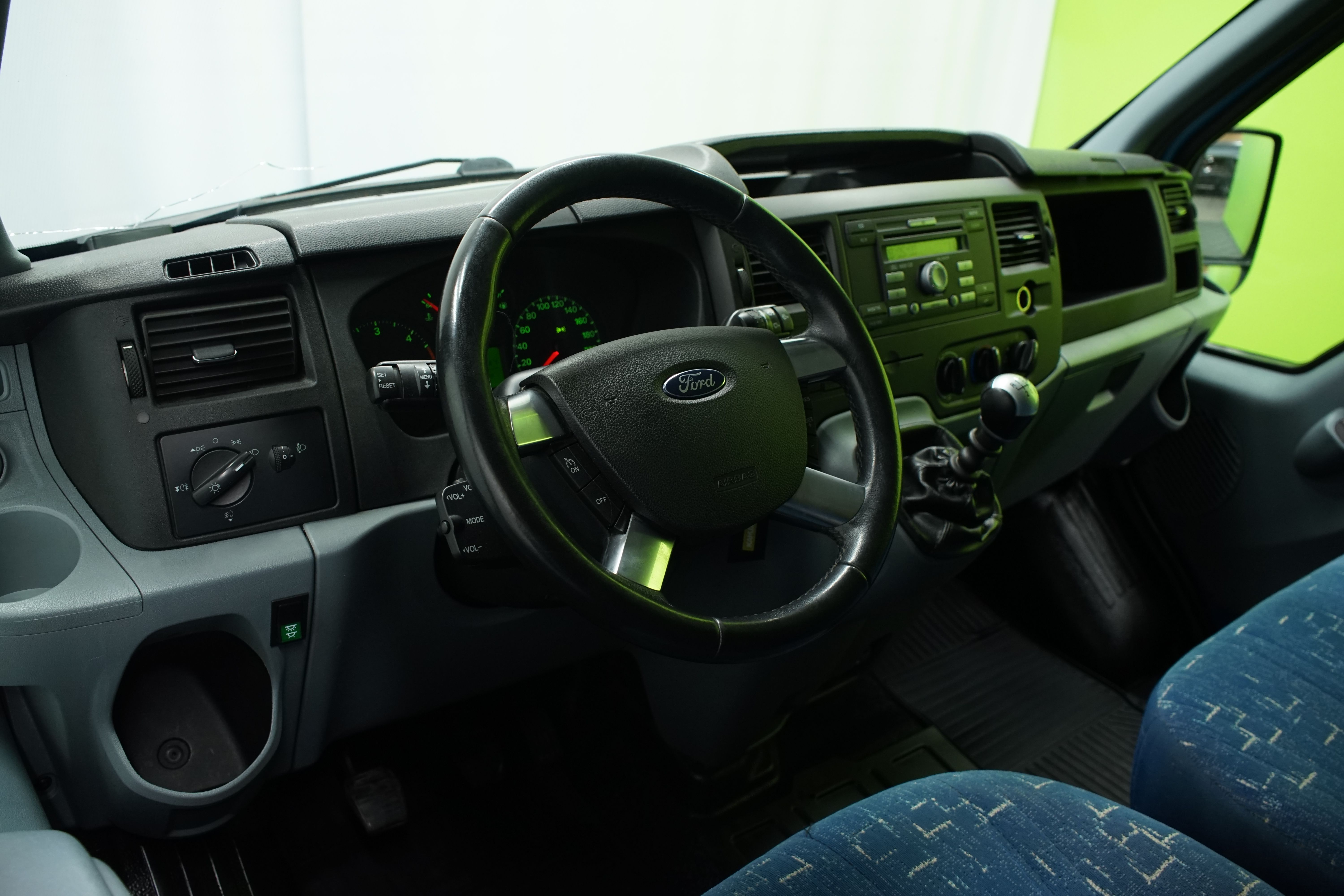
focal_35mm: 30
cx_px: 672
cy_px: 448
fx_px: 1120
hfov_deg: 61.9
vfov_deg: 43.6
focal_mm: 30
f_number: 5.6
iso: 1250
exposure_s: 1/30
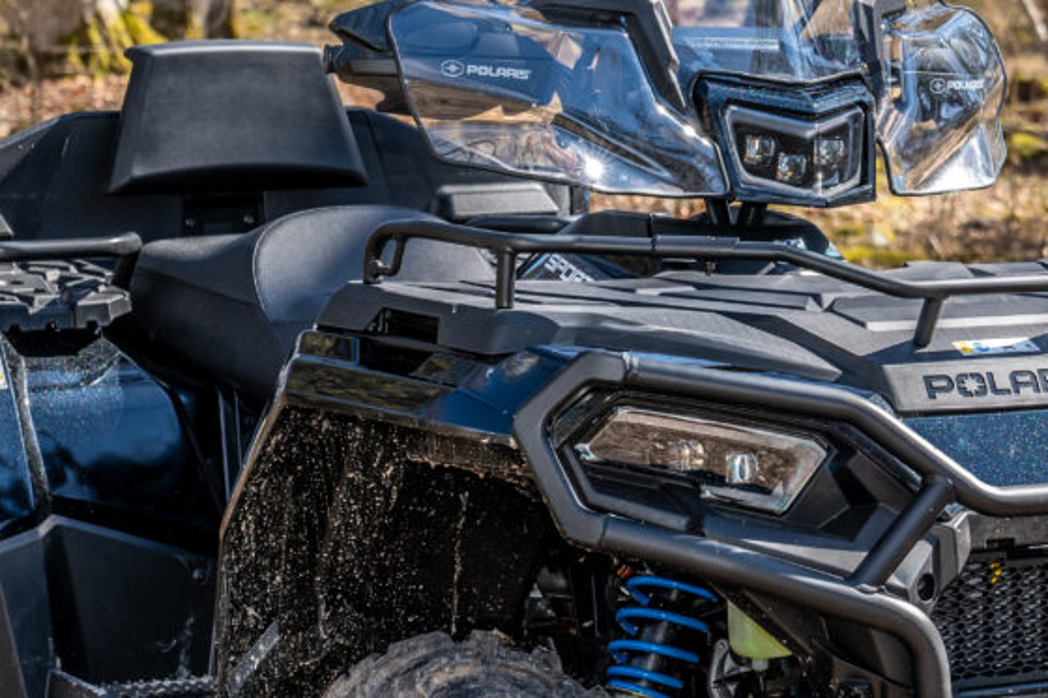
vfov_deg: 7.8
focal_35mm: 175
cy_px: 342
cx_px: 917
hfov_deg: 11.7
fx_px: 5093
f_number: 4.5
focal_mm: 51
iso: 100
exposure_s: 1/160
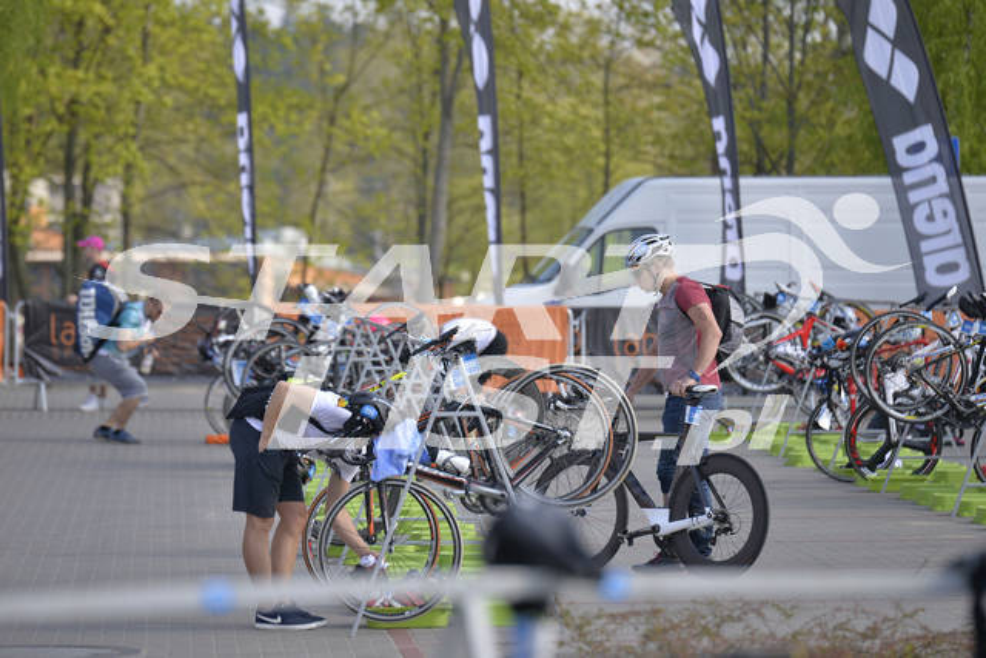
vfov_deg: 6.9
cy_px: 329
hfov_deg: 10.3
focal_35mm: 200
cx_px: 493
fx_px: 5479
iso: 200
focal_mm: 200
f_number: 4
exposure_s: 1/2000
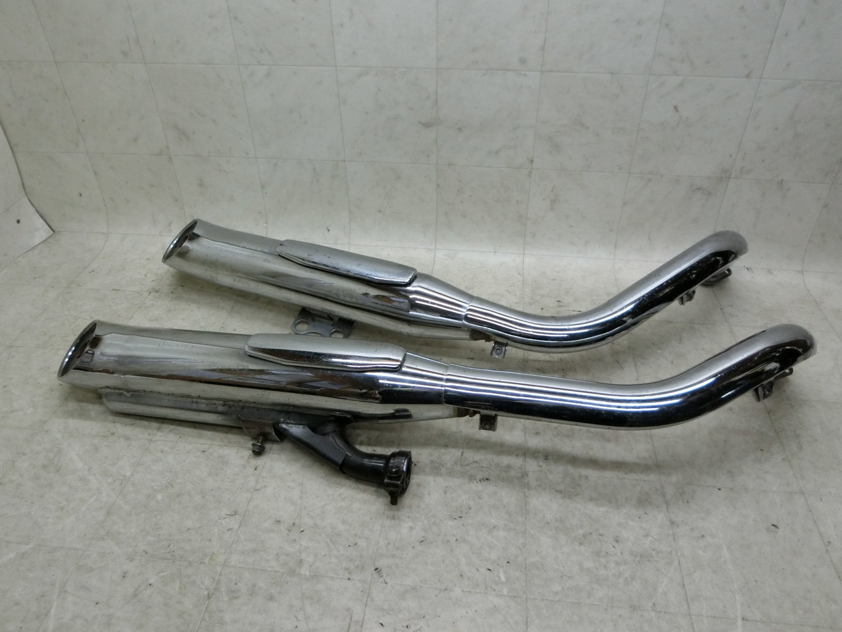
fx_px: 608
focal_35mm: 25
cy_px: 316
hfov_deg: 69.4
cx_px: 421
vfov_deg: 54.9
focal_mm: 4.5
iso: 320
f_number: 3.5
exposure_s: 1/125
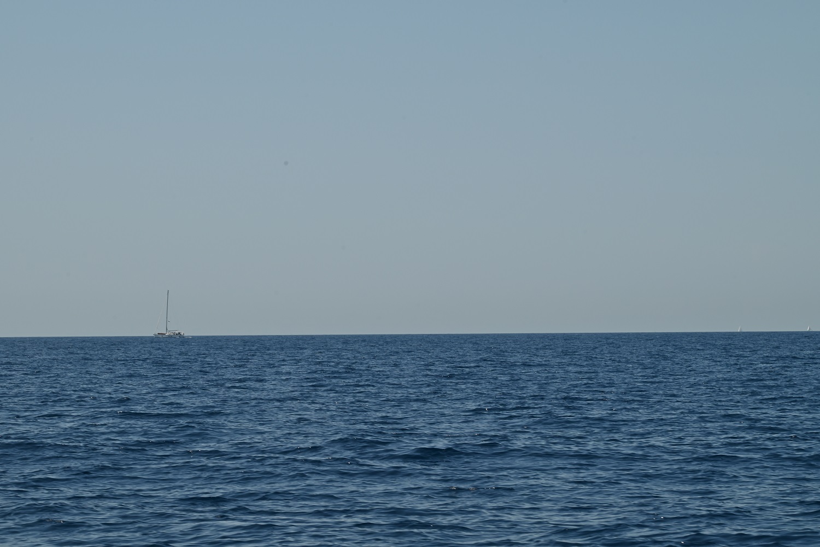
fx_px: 3190
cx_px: 410
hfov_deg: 14.6
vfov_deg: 9.8
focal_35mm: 140
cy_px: 274
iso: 100
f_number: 16
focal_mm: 140
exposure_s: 1/200
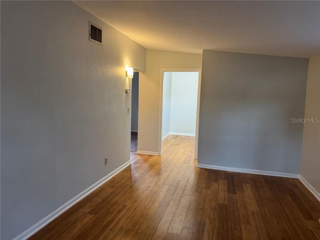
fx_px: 222
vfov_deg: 56.8
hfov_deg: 71.6
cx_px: 160
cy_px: 120
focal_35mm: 24
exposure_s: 1/60
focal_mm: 6.76
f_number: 1.78
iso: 250
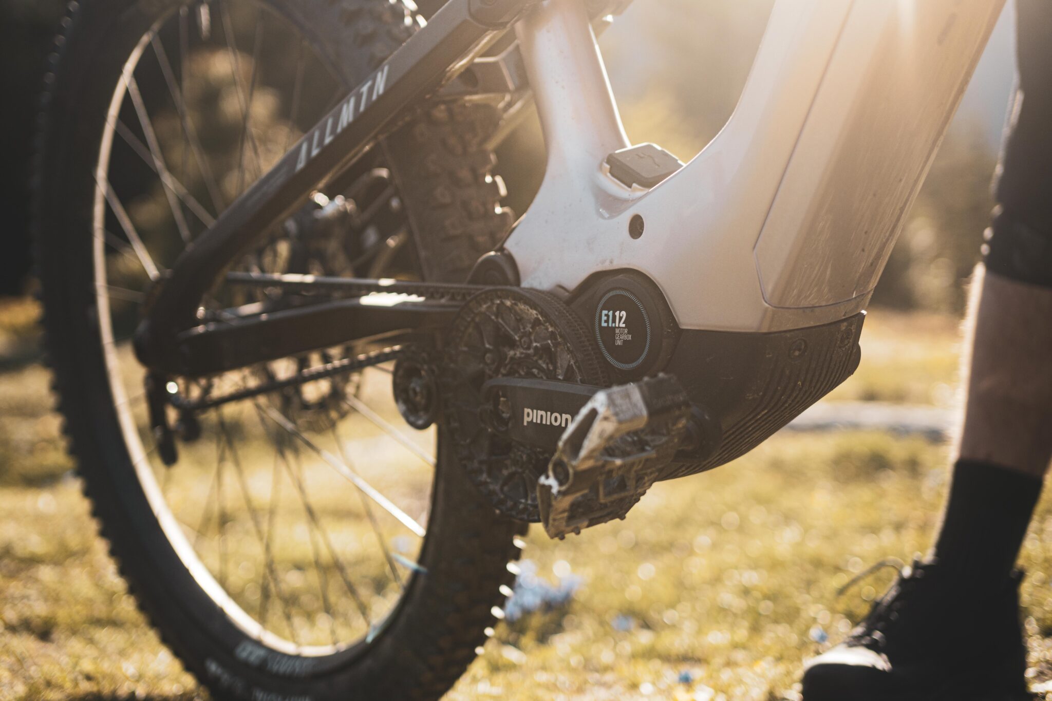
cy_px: 350
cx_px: 526
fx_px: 1534
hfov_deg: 37.9
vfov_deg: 25.7
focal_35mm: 52
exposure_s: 1/800
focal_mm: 35
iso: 125
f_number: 1.8
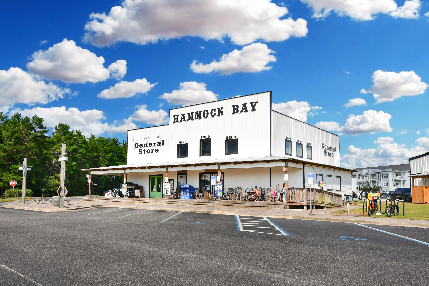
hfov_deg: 61.9
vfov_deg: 43.6
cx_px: 214
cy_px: 143
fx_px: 357
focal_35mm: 30
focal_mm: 20
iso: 200
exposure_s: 1/500
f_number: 11
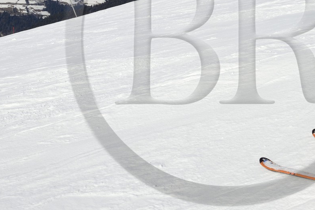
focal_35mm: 59
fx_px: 516
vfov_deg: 22.6
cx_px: 228
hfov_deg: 33.4
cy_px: 39
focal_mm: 29
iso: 200
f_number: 10
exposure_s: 1/800
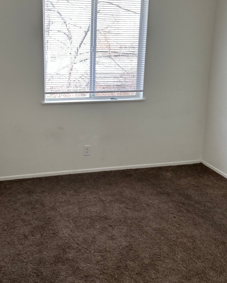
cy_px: 106
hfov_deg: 42.9
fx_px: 285
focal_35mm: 34
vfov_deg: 52.3
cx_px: 78
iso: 125
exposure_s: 1/121
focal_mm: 6.86
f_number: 1.78
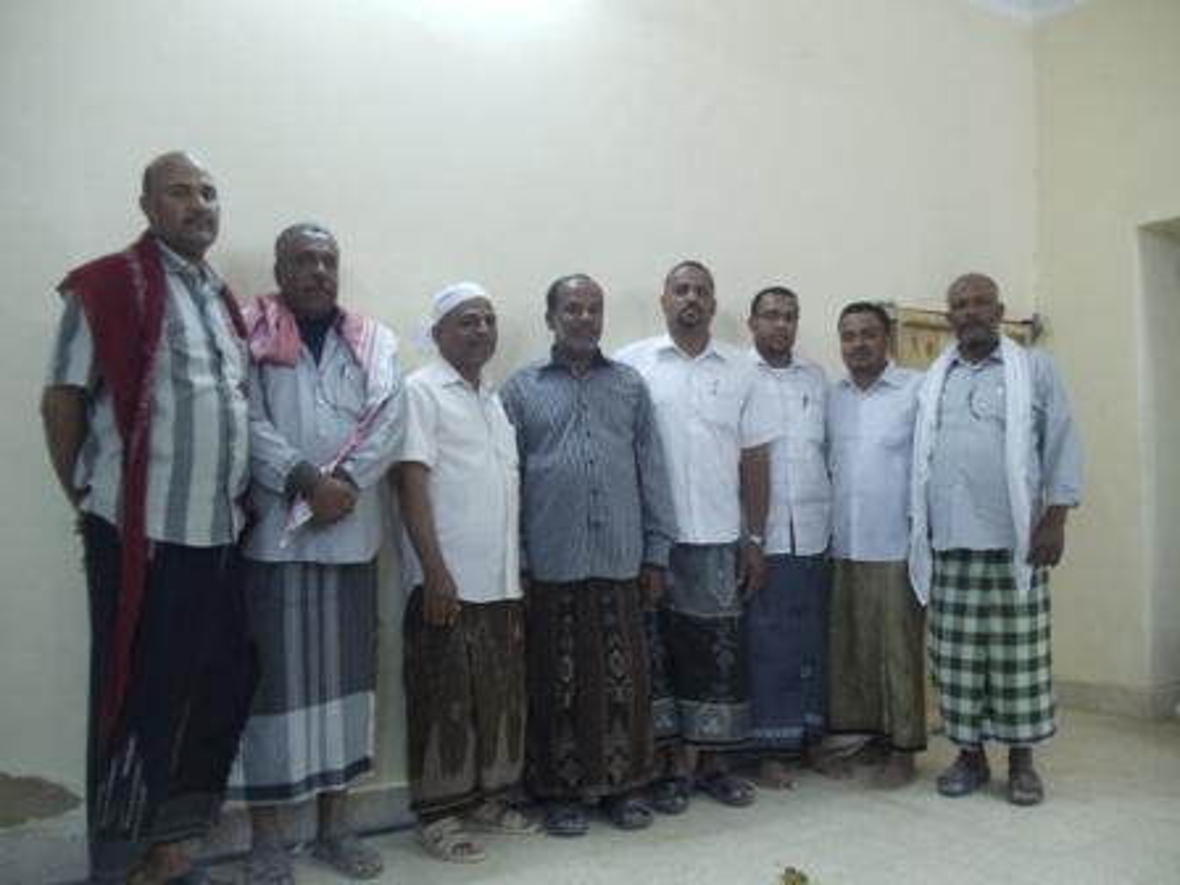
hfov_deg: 42.9
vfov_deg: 32.9
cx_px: 590
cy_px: 442
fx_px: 1500
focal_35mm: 44
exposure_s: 1/6
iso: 400
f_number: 3.5
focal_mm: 6
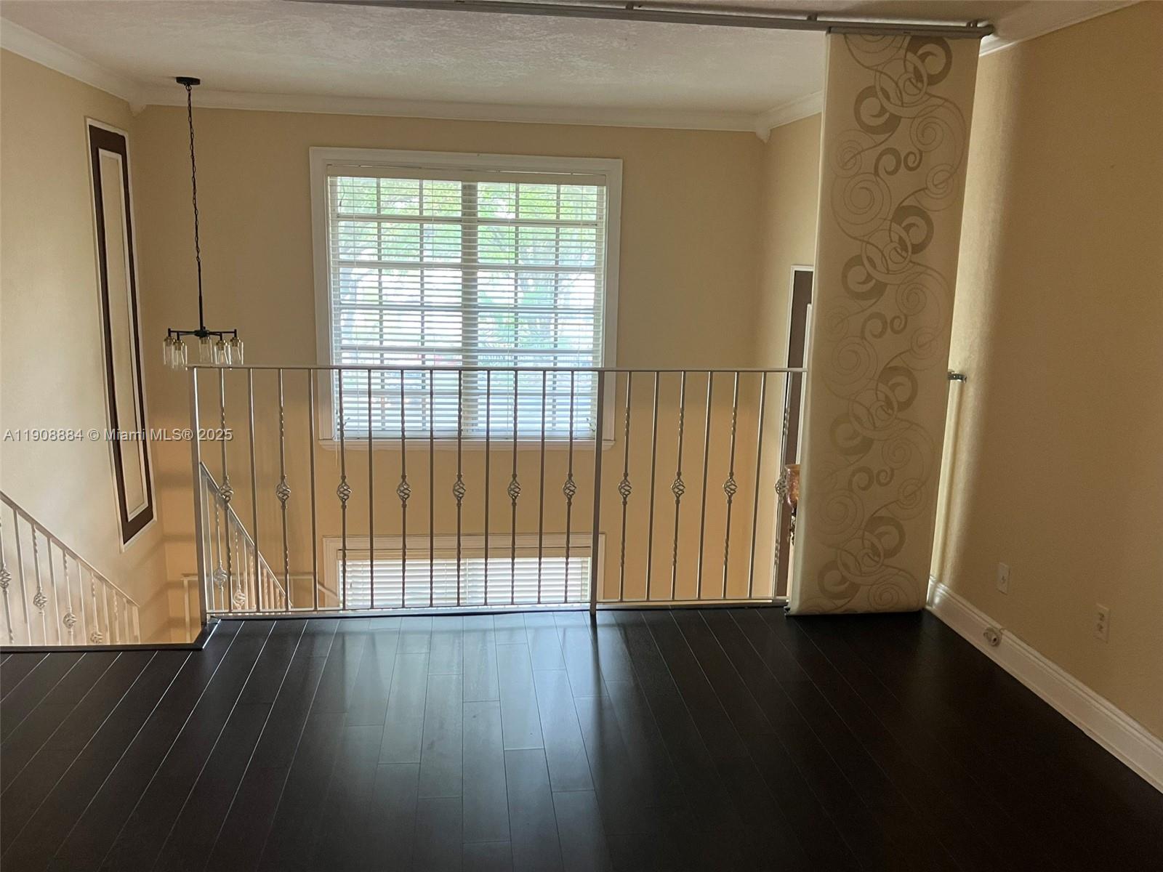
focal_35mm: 28
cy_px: 436
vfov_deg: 49.7
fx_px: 941
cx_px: 582
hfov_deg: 63.4
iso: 200
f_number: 1.8
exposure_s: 1/60
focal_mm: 3.99
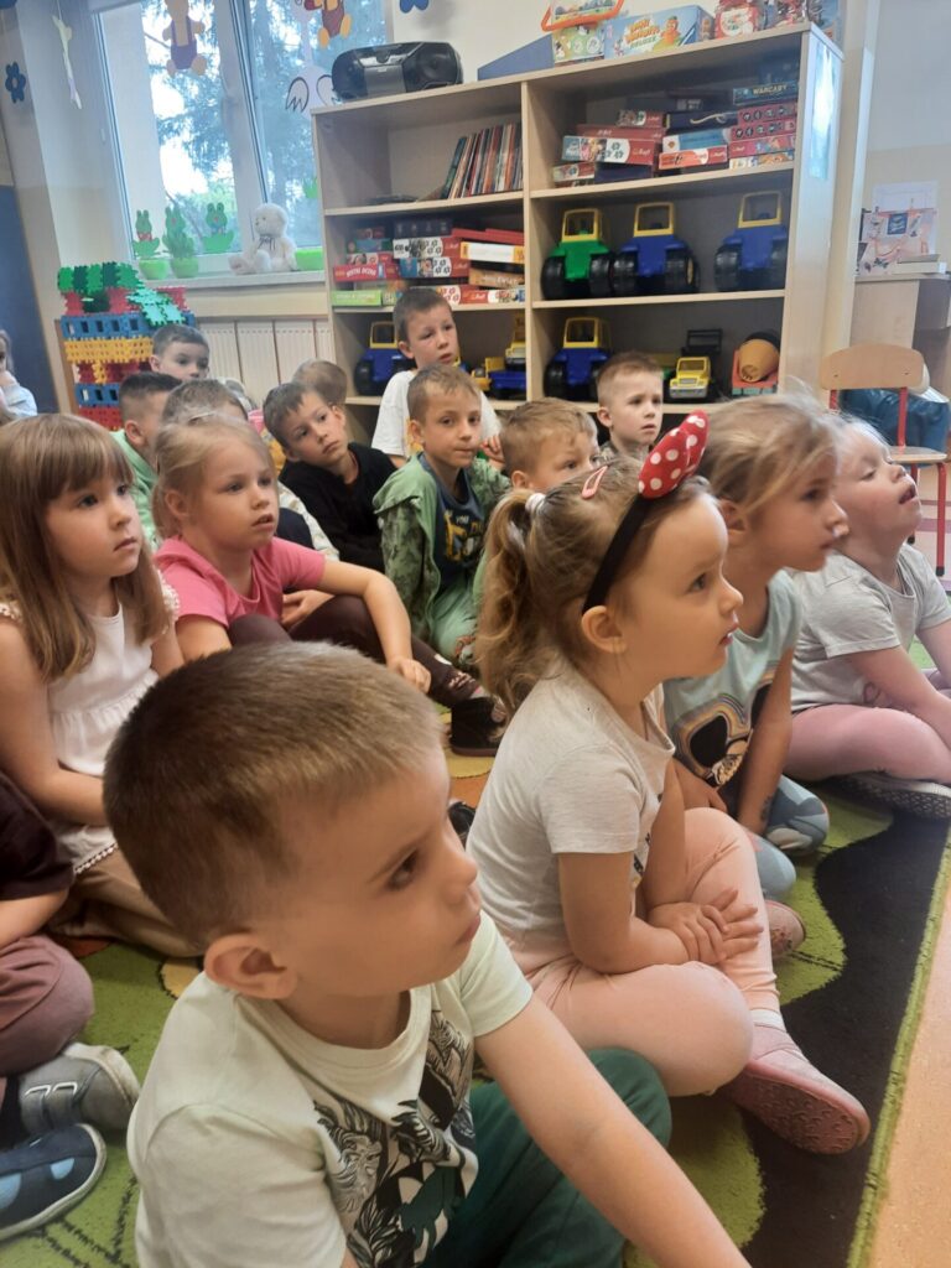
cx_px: 476
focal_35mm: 24
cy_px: 634
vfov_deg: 71.6
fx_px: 879
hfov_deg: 56.8
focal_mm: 5.23
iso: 125
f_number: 1.8
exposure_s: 1/50
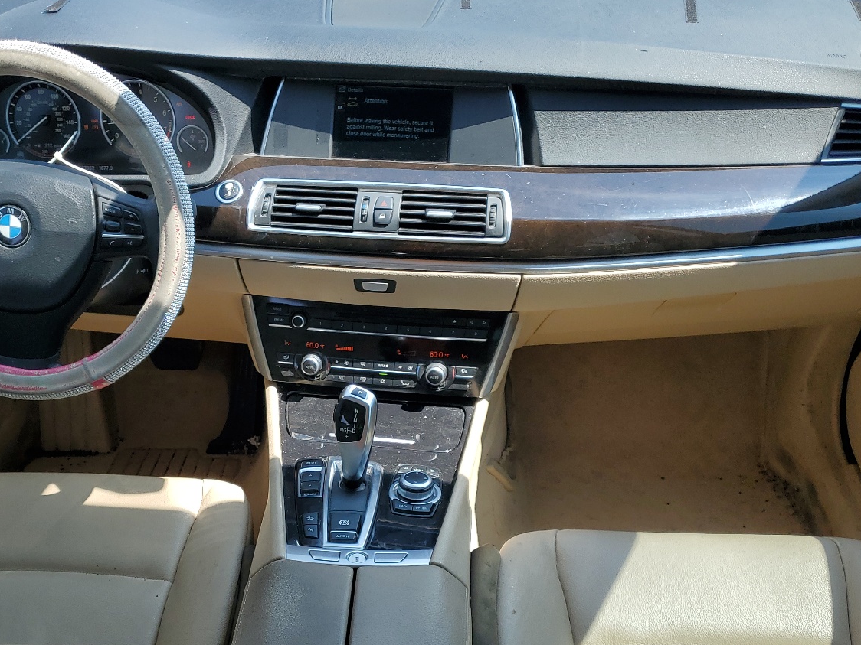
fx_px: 920
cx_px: 329
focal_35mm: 37
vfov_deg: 38.2
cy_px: 434
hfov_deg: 49.7
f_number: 1.5
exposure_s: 1/833
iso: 50
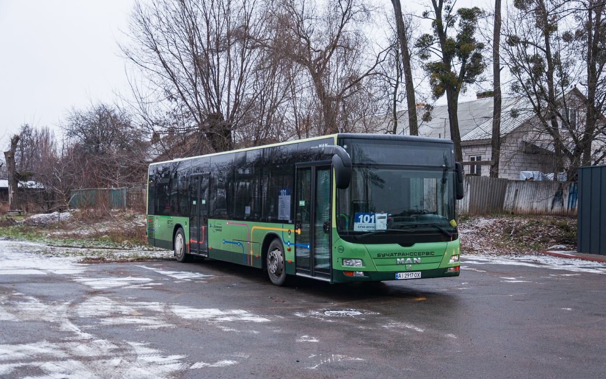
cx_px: 303
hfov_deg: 46.2
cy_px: 188
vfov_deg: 29.9
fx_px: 710
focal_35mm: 43
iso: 250
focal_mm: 28
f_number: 4.5
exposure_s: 1/30
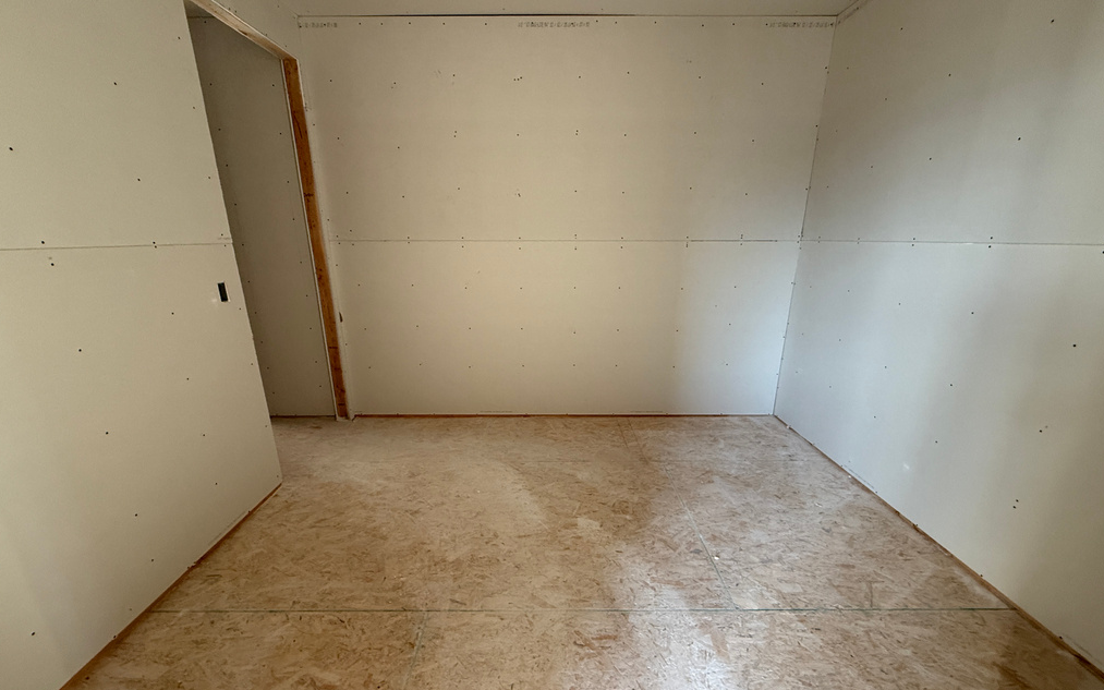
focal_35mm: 15
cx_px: 550
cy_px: 375
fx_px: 451
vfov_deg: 74.6
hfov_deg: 101.5
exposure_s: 1/99
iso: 320
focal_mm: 2.22
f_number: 2.2
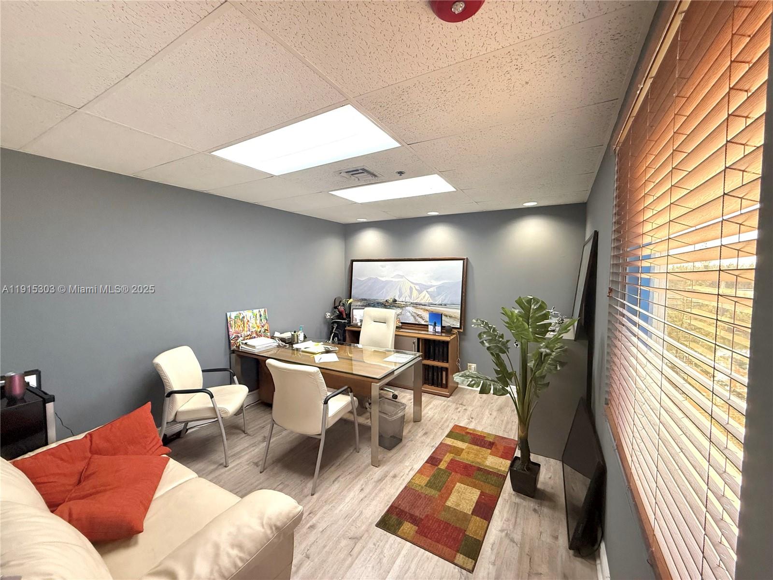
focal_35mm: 14
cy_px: 290
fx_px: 313
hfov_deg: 102.1
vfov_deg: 85.7
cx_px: 386
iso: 320
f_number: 2.2
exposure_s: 1/120
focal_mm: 2.22
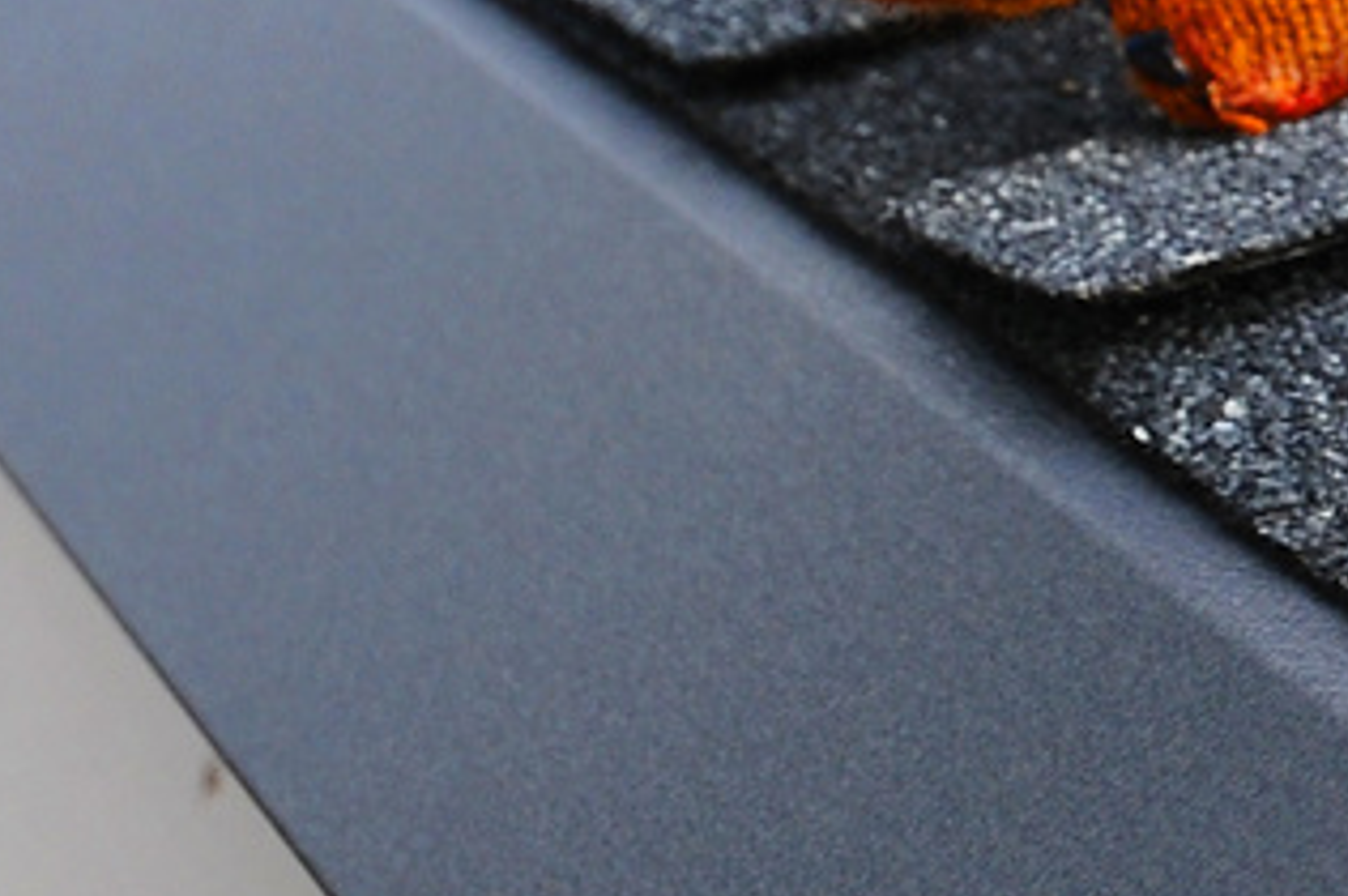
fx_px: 9302
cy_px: -885
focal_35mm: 249
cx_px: 2728
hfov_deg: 7.9
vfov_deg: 5.4
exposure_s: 1/100
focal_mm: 31
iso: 200
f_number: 8
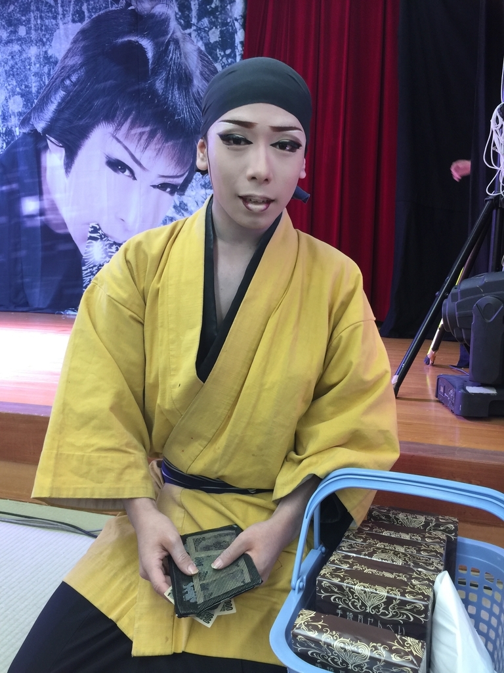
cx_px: 252
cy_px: 336
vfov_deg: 61.7
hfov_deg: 48.2
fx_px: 563
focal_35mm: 29
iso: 32
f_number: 2.2
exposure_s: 1/15
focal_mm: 4.15
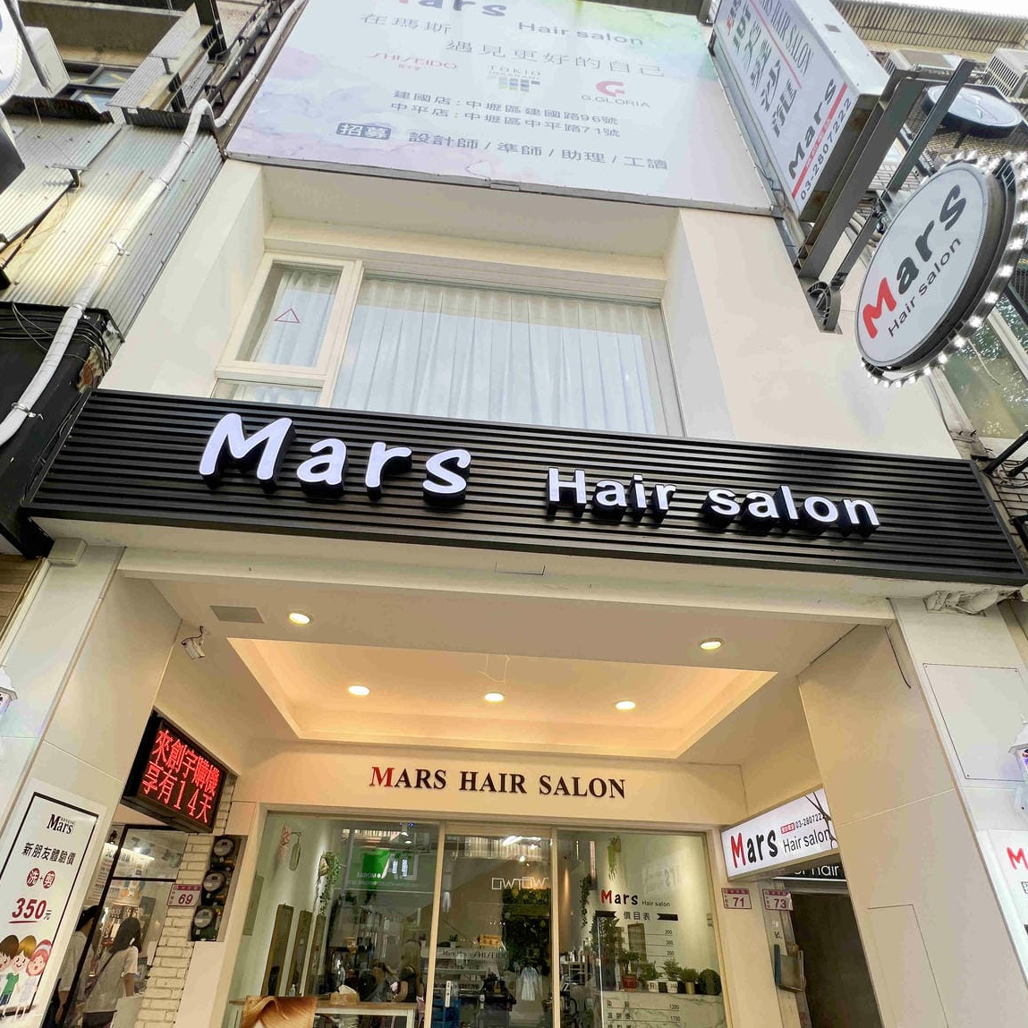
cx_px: 492
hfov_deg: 87.4
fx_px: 538
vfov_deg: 86.1
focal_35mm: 16
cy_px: 627
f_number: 1.8
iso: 32
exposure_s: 1/161
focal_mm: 1.57
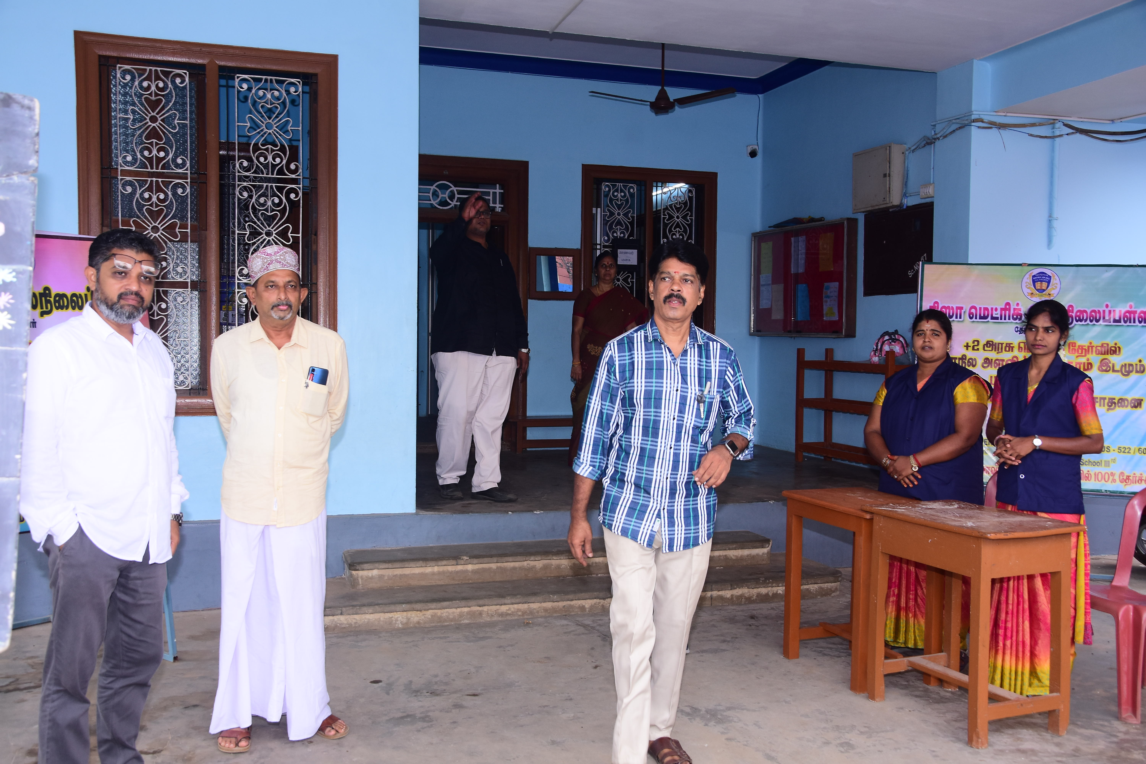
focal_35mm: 36
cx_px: 573
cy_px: 382
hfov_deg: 53.1
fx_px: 1146
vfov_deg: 36.9
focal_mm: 24
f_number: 7.1
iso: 500
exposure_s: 1/125
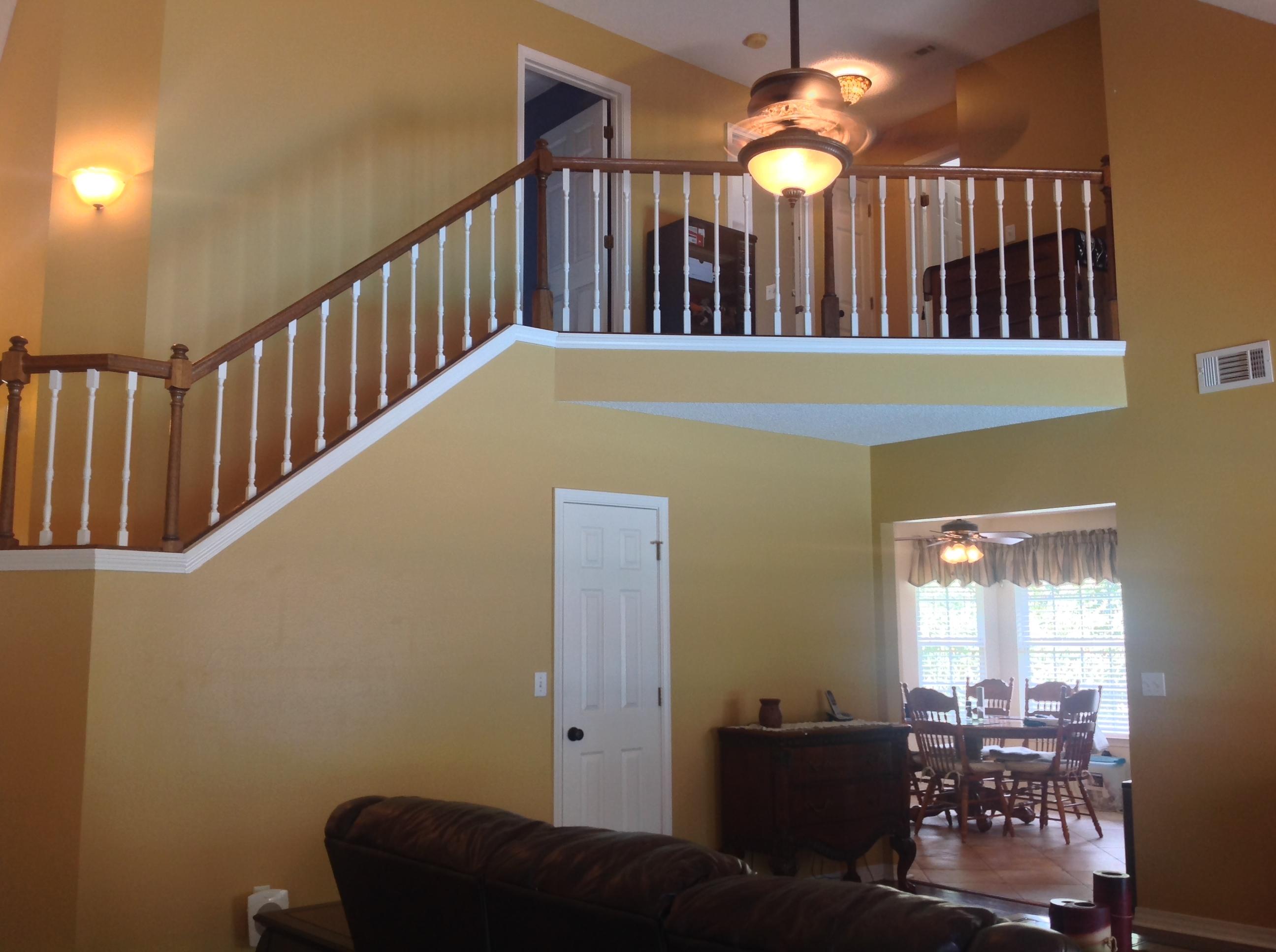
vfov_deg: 40.6
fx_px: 1288
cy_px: 476
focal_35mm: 35
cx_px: 638
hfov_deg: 52.7
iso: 64
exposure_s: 1/17
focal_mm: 4.28
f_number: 2.4
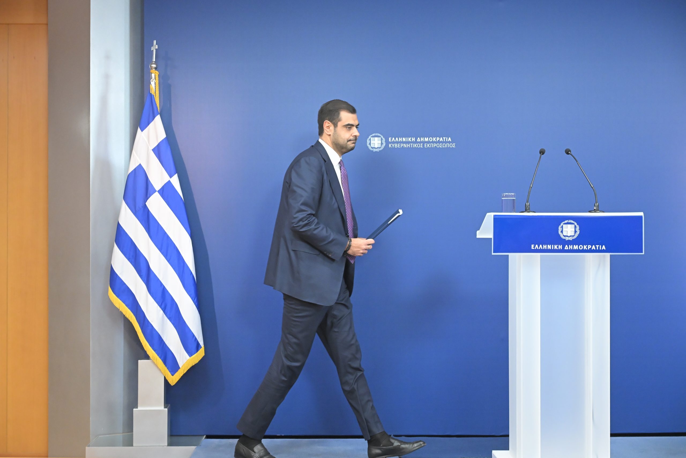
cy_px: 229
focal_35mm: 55
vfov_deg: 24.6
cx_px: 343
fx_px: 1048
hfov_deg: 36.2
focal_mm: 55
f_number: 4.5
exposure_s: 1/250
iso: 7200
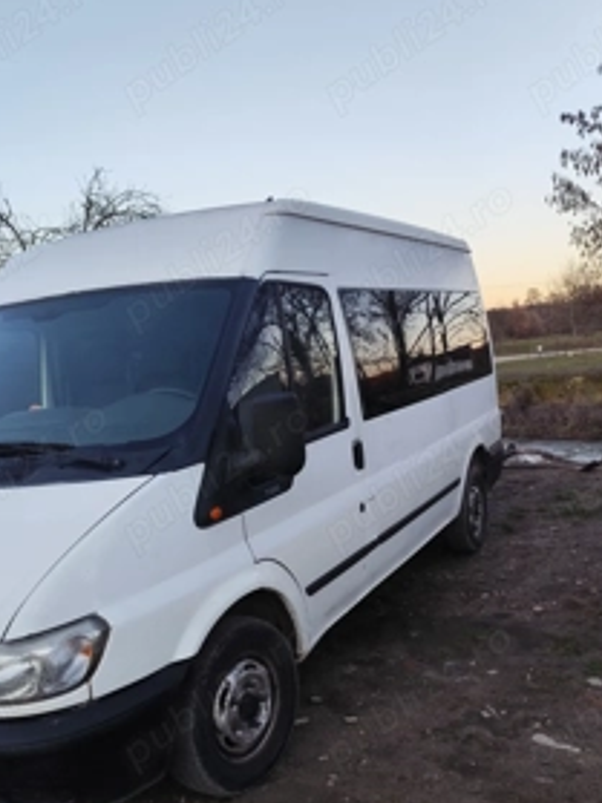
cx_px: 317
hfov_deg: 42.9
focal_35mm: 33
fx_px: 766
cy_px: 524
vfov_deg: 54.4
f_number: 1.65
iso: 50
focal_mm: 6.19
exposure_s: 1/110
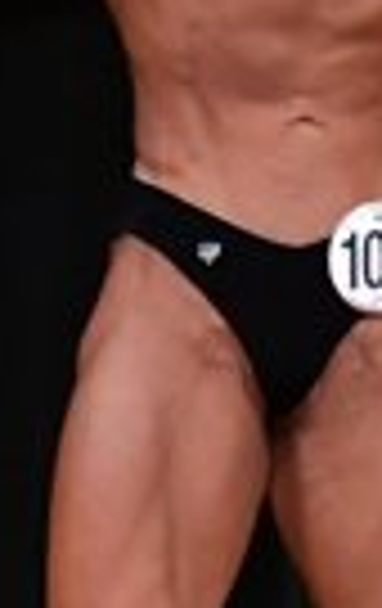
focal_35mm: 1662
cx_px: 222
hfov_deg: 0.8
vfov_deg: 1.3
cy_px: 131
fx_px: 27538
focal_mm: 190
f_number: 5.6
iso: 4000
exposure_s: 1/400
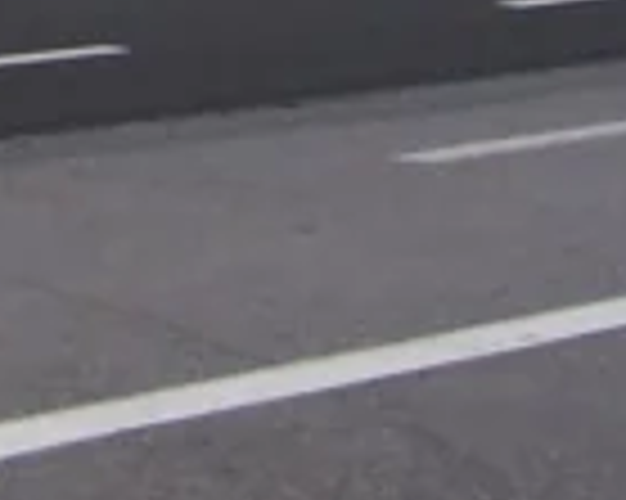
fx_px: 4036
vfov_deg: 6.8
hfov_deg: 8.1
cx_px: -977
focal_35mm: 218
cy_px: -534
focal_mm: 6
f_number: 4.8
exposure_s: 1/1000
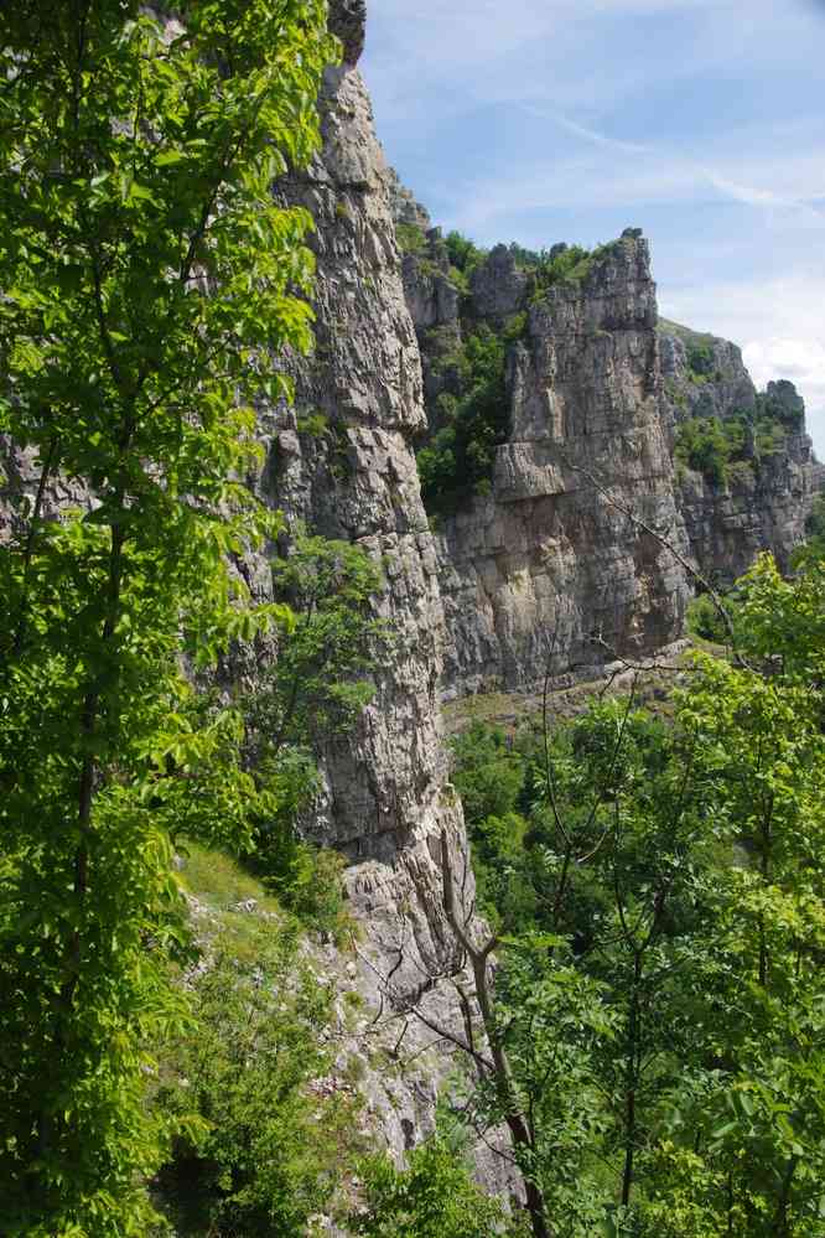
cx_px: 412
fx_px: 1191
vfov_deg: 54.9
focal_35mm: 35
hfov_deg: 38.2
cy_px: 619
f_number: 11
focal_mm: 23.1
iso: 200
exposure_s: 1/50
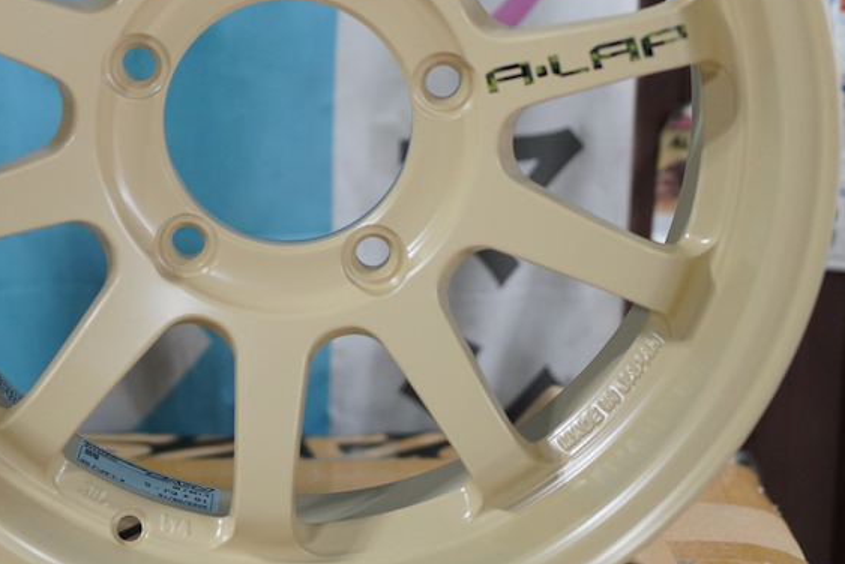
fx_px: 2043
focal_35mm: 87
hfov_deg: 23.3
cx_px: 275
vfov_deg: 15.7
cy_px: 150
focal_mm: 35
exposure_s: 1/500
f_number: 1.4
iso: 1600
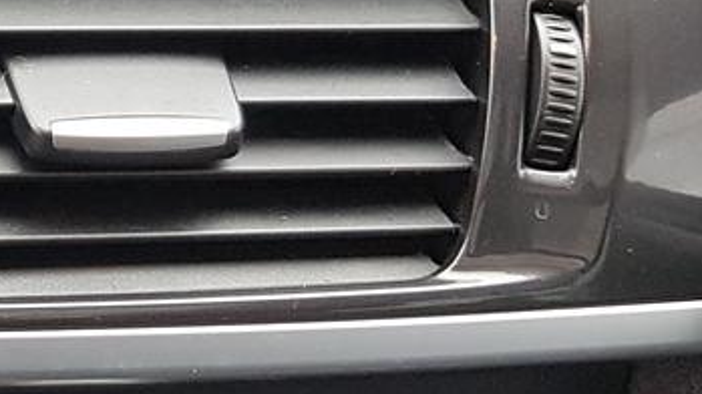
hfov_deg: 18.2
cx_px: -360
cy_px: 111
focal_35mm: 104
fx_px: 1935
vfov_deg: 11.6
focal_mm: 4.2
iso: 160
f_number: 1.7
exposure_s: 1/60
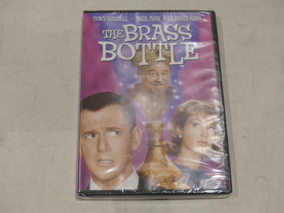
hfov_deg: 32.7
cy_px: 106
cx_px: 142
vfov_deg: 24.8
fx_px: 484
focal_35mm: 59
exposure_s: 1/30
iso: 100
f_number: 2.8
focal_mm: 10.5
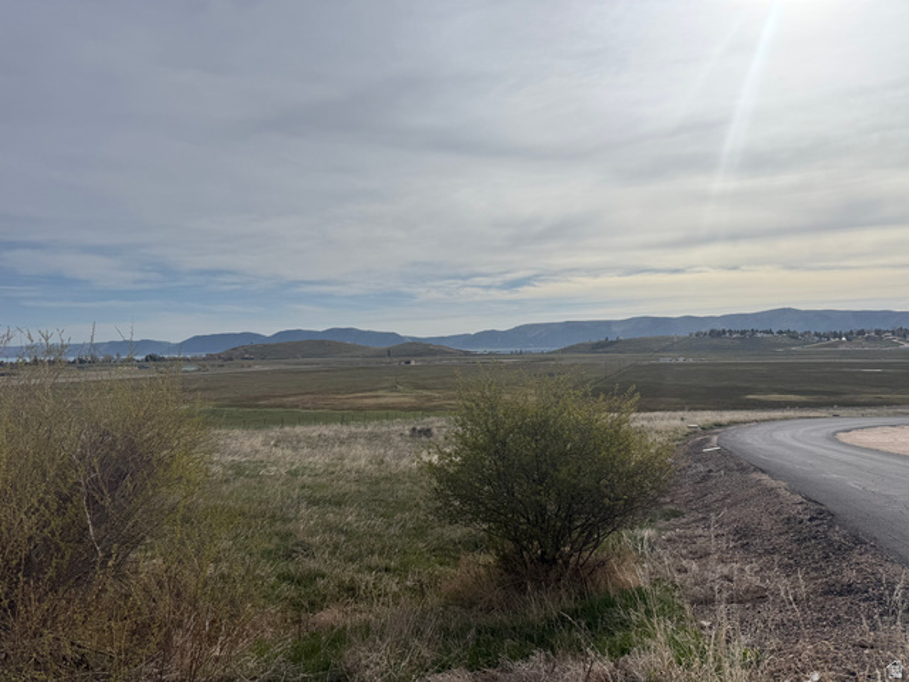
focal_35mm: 24
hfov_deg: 71.6
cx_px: 454
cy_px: 341
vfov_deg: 56.8
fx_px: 630
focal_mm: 6.76
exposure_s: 1/14286
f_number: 1.78
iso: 64
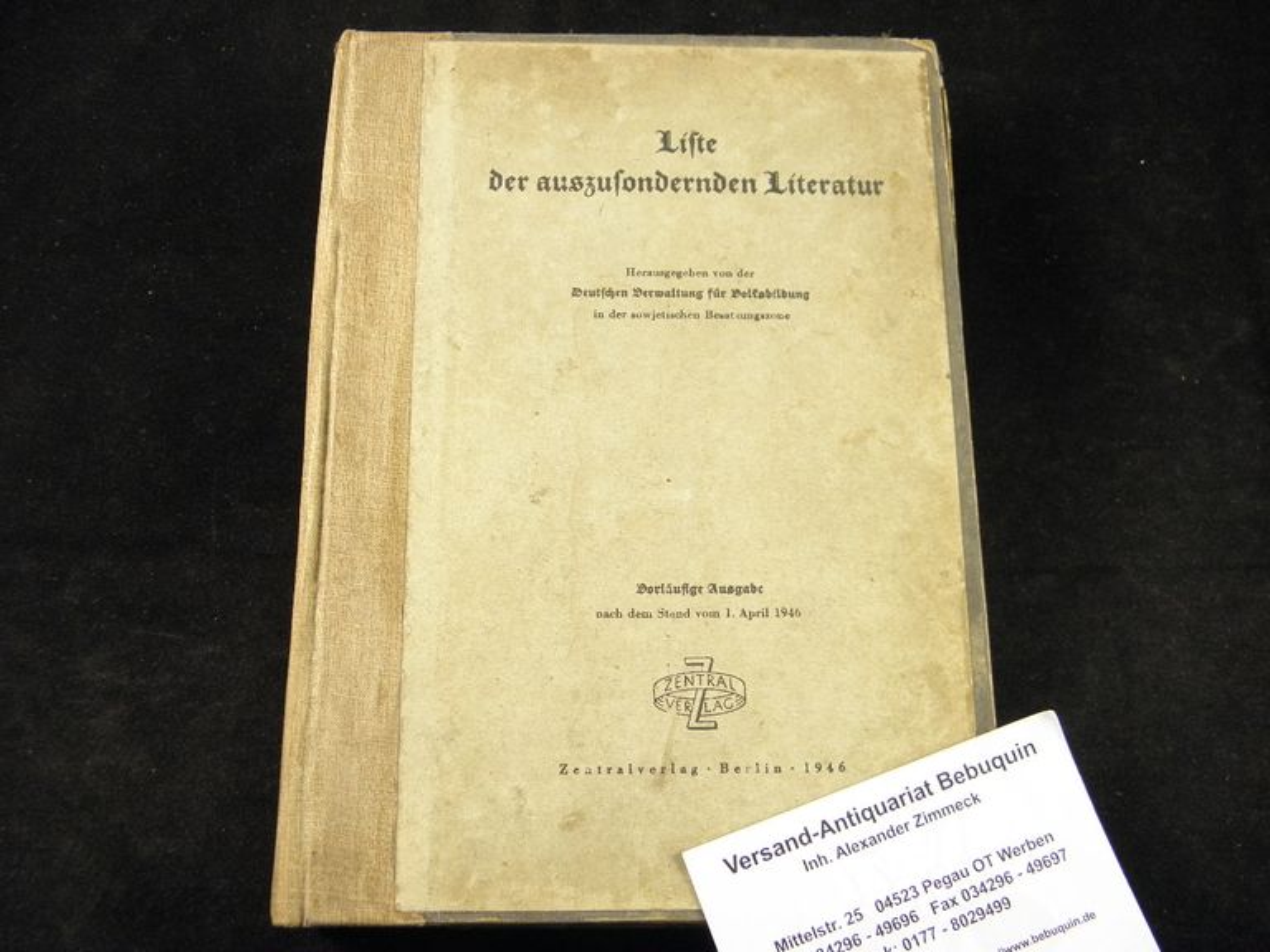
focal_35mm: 38
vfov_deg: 37.7
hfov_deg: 49.0
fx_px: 1394
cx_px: 635
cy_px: 476
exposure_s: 1/20
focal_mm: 6.8
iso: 200
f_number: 3.7
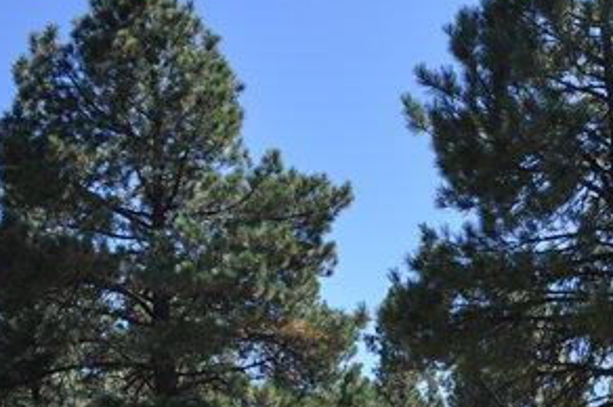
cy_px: 492
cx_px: 647
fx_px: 1259
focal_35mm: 74
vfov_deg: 17.5
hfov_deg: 25.7
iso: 200
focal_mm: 18
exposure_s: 1/320
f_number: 9
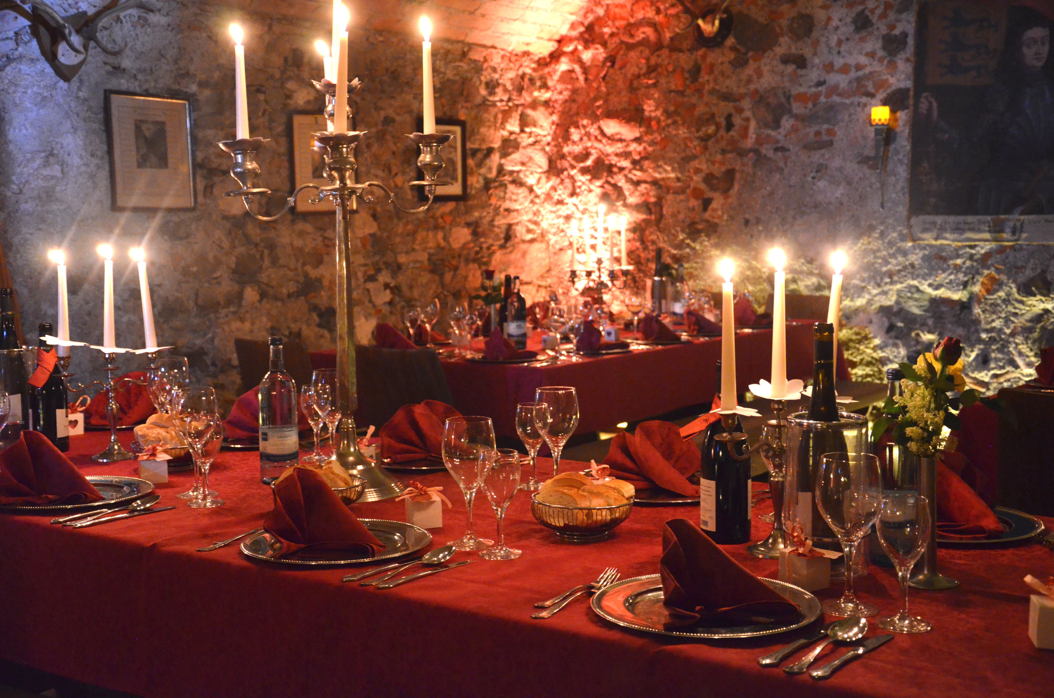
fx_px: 1402
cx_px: 527
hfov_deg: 41.2
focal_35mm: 48
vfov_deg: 28.0
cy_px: 349
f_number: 4.2
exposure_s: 1/13
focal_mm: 32
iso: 3200
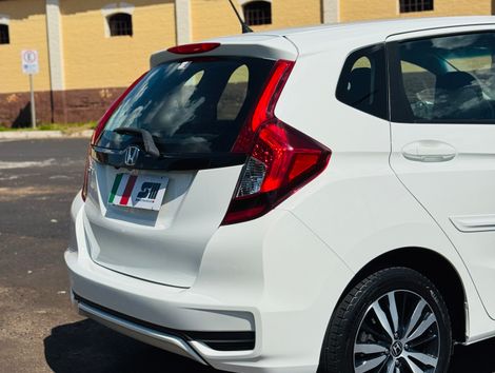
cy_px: 186
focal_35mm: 48
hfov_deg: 39.6
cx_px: 248
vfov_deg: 30.3
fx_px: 687
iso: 50
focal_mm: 6.76
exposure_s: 1/20000
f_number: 1.78
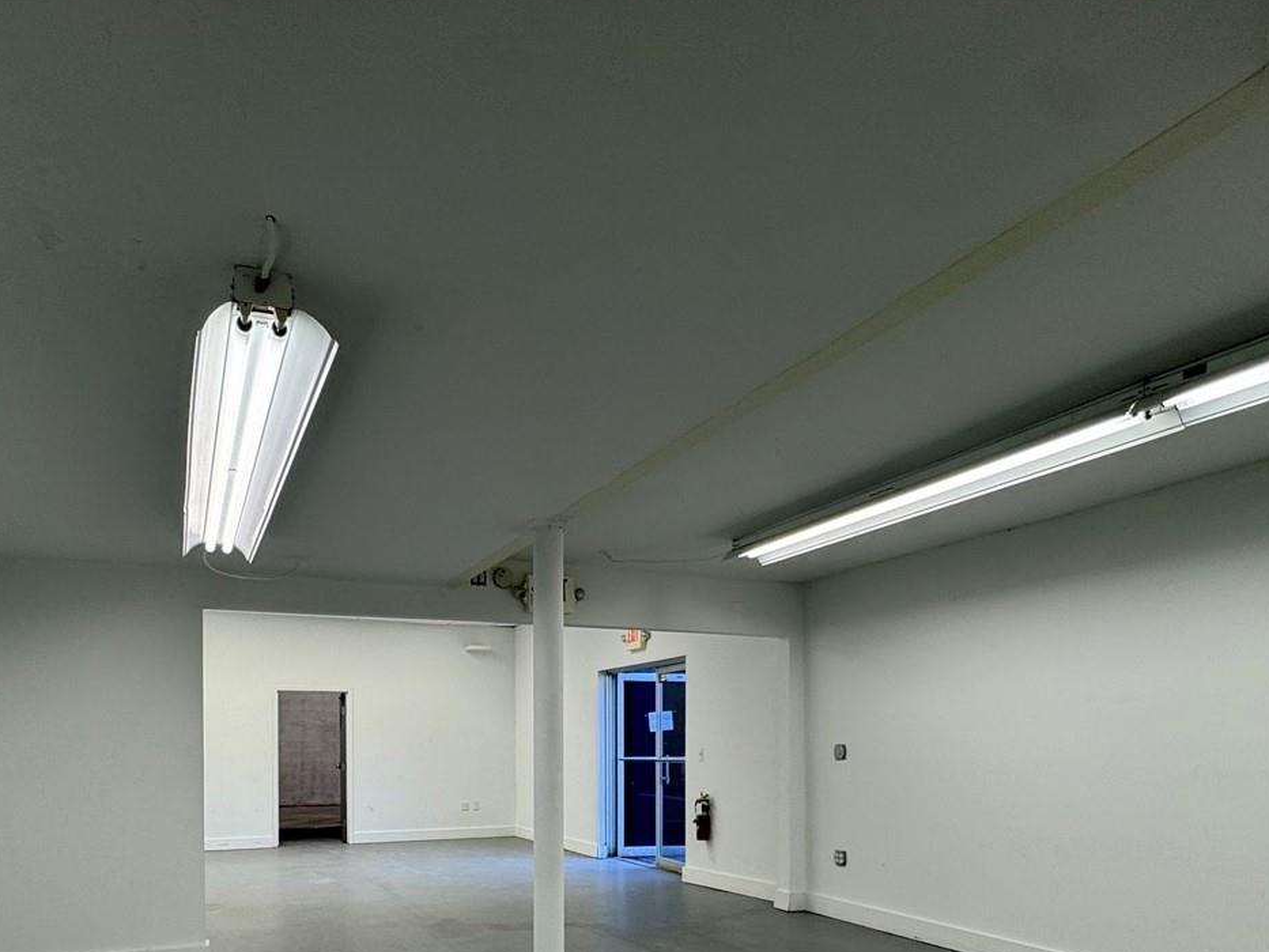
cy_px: 753
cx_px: 536
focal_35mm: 24
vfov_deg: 53.3
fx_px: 880
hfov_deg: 71.1
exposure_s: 1/120
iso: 64
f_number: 2.2
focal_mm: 2.22
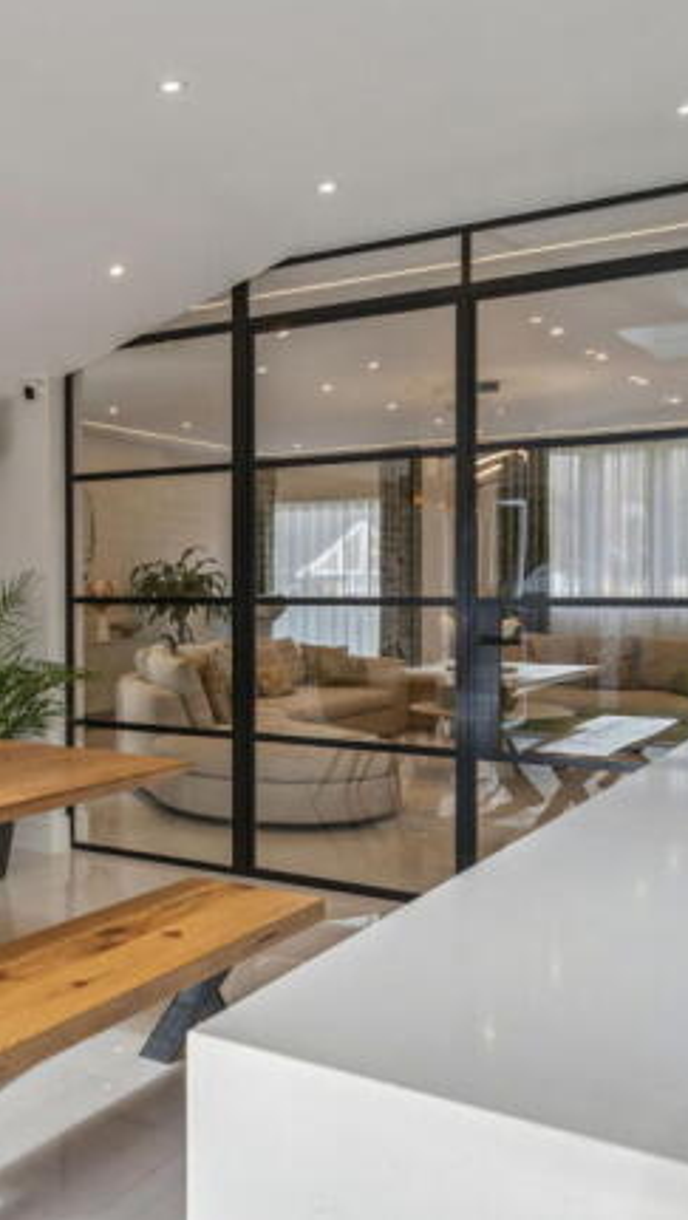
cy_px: 610
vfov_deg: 56.6
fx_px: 1133
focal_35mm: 35
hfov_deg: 30.9
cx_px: -27
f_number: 6.3
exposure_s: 1/50
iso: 400
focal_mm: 22
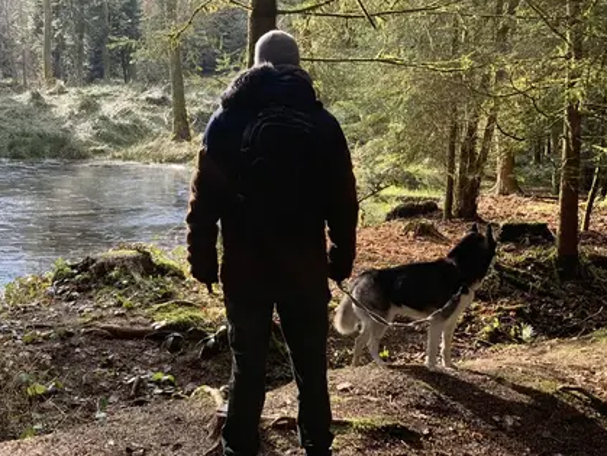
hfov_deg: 31.2
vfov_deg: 23.7
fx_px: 1088
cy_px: 208
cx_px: 290
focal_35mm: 62
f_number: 2.4
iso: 32
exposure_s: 1/122
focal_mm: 6
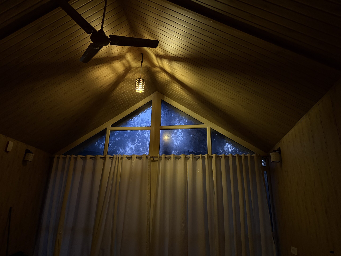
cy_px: 128
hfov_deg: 71.6
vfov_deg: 56.8
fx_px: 236
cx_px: 170
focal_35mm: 24
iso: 1250
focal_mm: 6.76
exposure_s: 1/25
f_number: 1.78
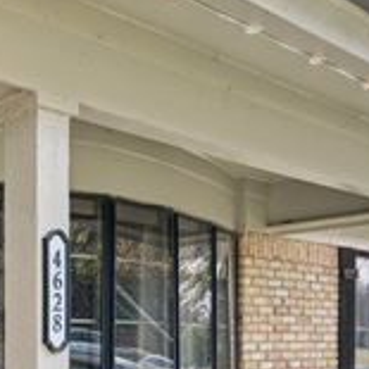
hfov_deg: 25.9
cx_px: -145
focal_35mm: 53
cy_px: 334
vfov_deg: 30.5
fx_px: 644
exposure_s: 1/200
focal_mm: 19.5
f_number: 9
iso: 250
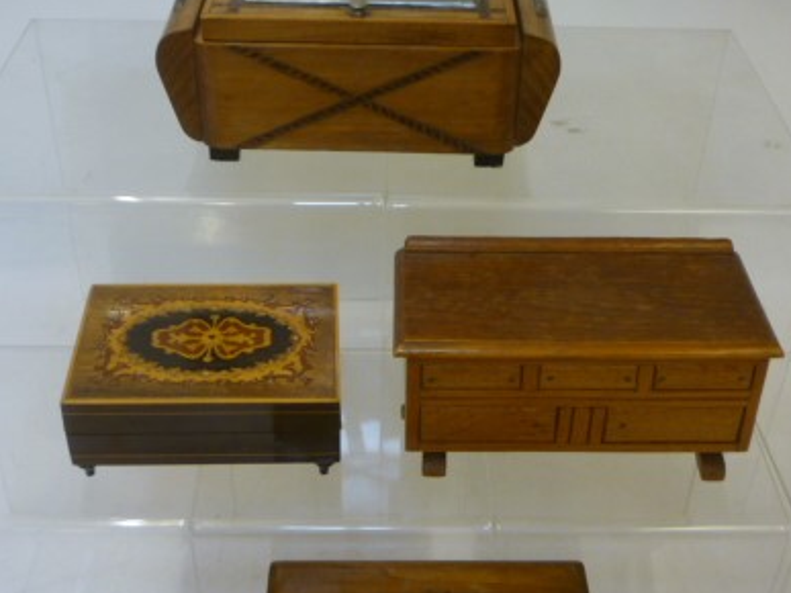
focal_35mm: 48
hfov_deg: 39.7
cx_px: 405
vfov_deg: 30.2
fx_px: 1096
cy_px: 350
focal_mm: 5.2
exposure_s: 1/30
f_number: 3.3
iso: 160
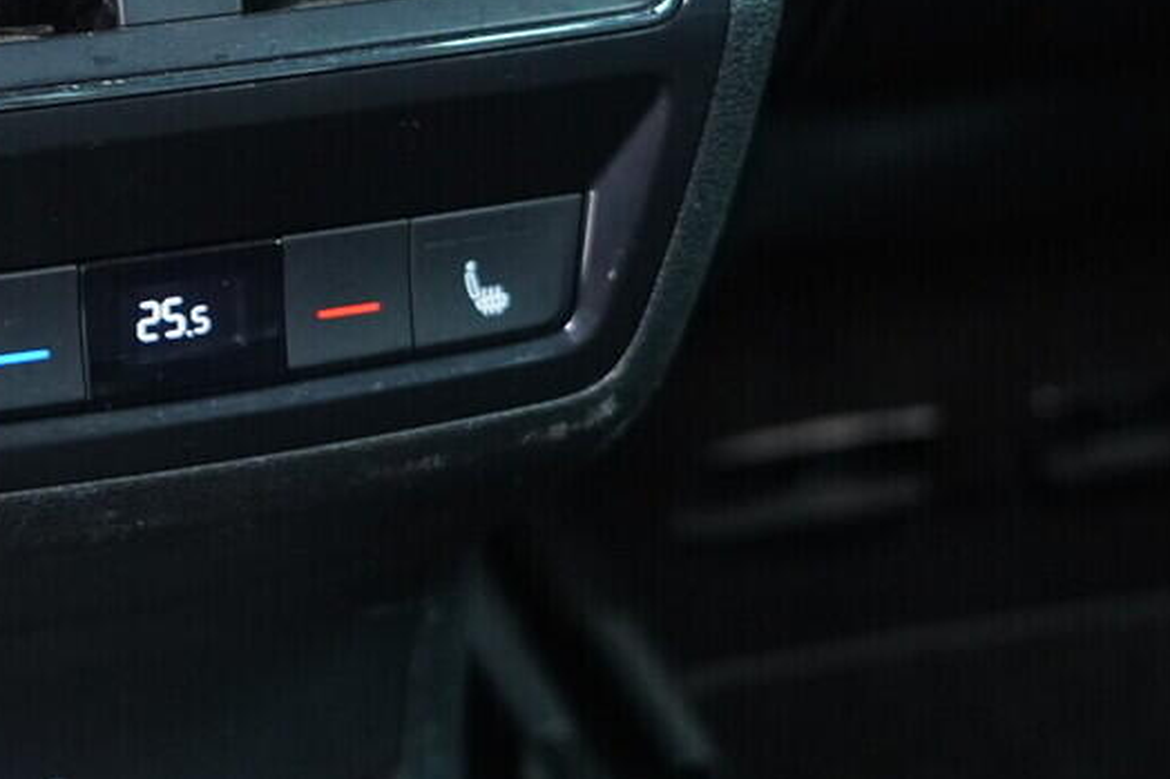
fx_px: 3216
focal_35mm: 99
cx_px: 76
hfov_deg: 20.1
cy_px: 203
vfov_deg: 13.8
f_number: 2.8
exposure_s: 1/40
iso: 1600
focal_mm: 24
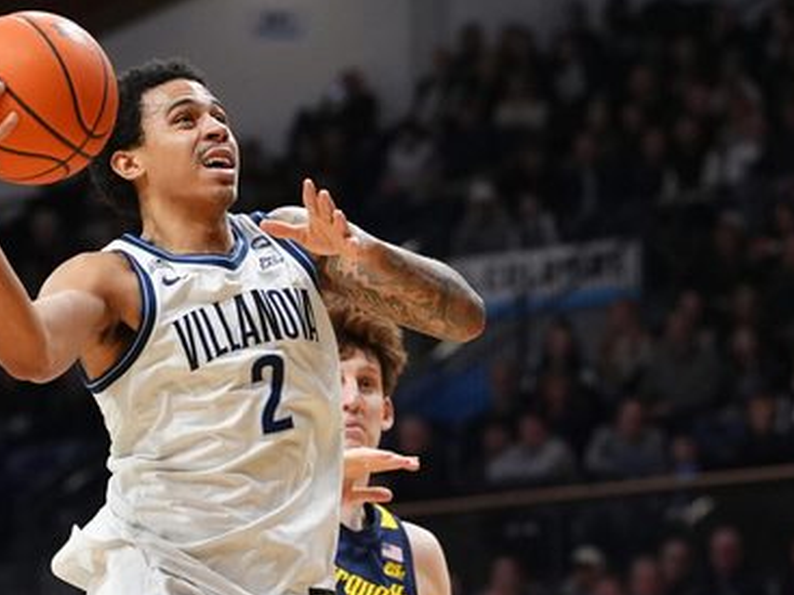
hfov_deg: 10.5
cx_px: 260
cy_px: 700
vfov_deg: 7.8
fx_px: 4311
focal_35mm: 188
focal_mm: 70
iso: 2500
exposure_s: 1/2000
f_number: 2.2
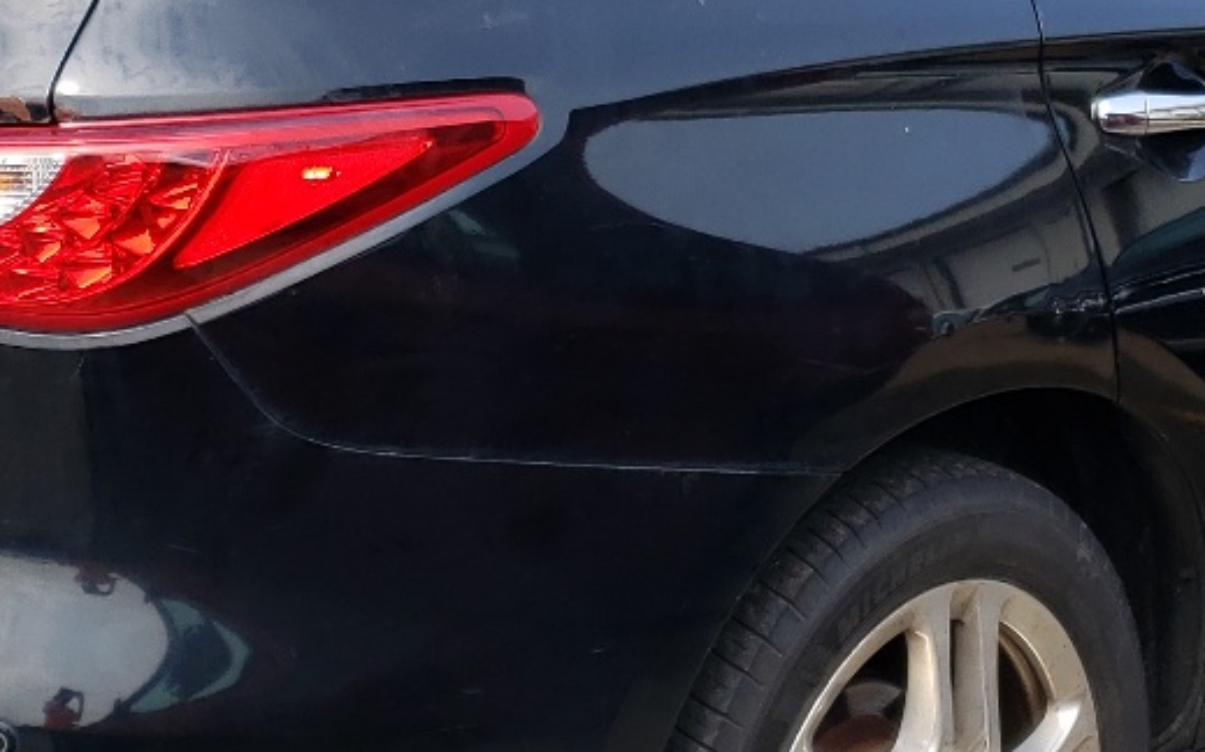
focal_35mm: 85
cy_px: 255
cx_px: 666
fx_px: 2791
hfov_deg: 24.4
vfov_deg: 15.3
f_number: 1.5
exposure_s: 1/1000
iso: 50
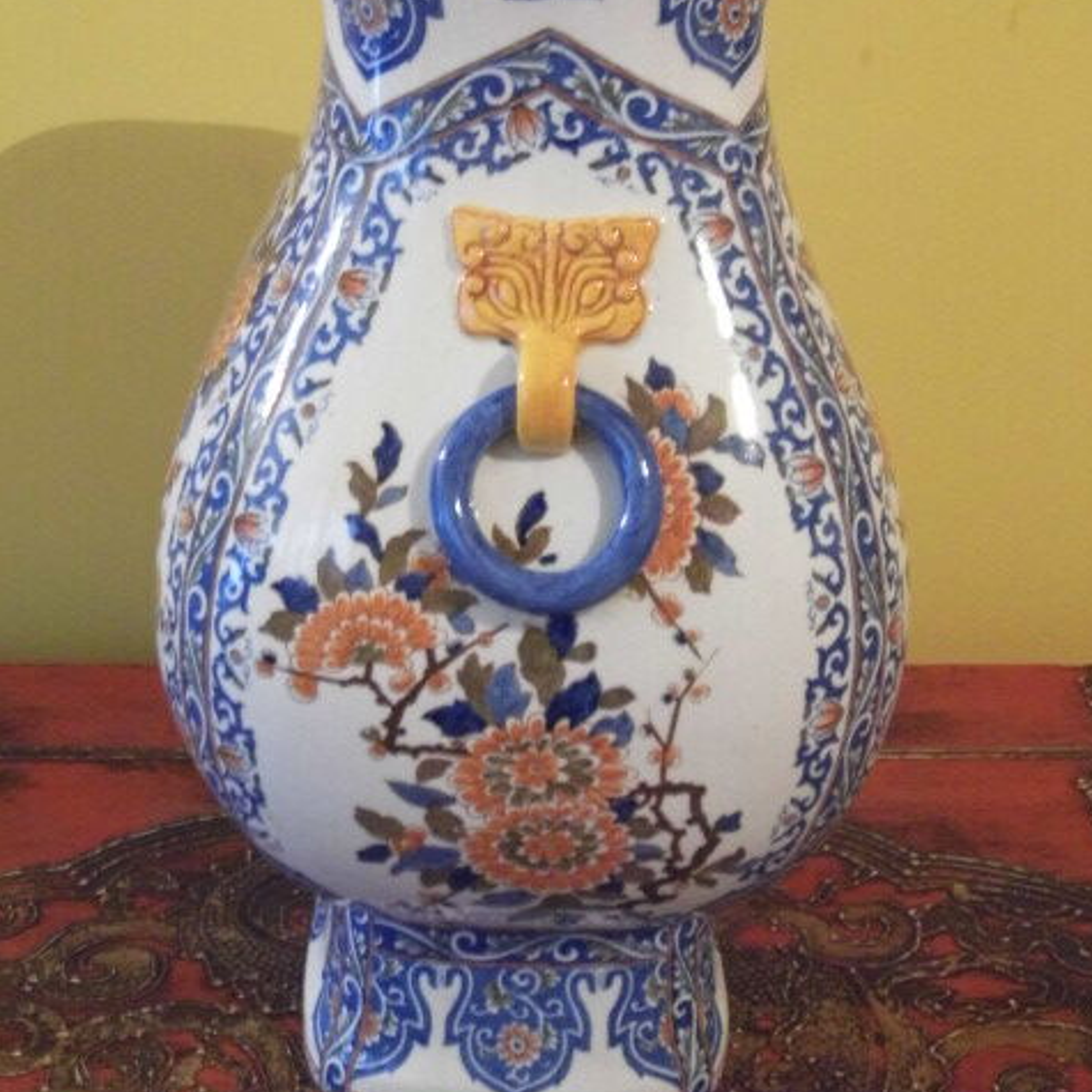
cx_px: 549
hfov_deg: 34.0
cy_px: 446
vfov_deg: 33.9
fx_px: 1785
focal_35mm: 50
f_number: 3.3
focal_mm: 7.6
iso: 400
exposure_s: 1/8
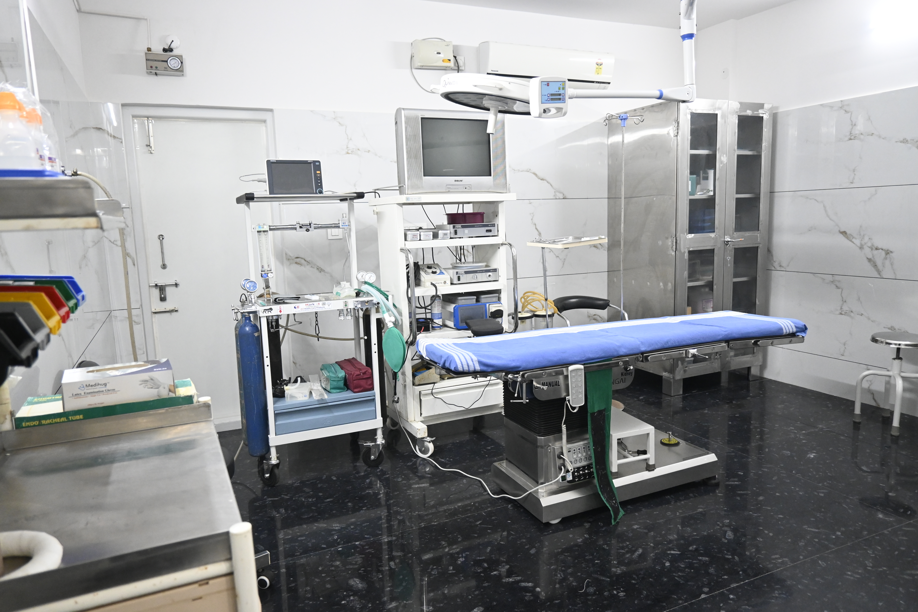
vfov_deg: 53.1
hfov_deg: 73.7
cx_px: 459
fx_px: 612
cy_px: 306
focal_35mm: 24
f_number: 3.5
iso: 2000
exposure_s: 1/100
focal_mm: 16
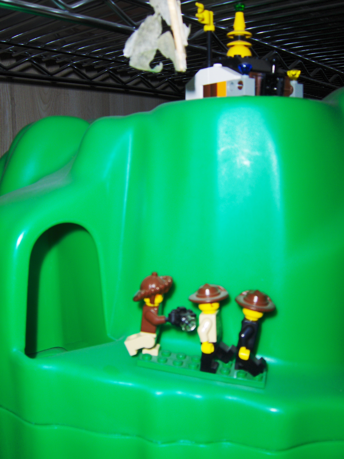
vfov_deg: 52.6
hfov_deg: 40.7
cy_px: 230
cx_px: 172
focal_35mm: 35
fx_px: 464
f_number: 5.5
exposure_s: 1/60
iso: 100
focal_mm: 7.5
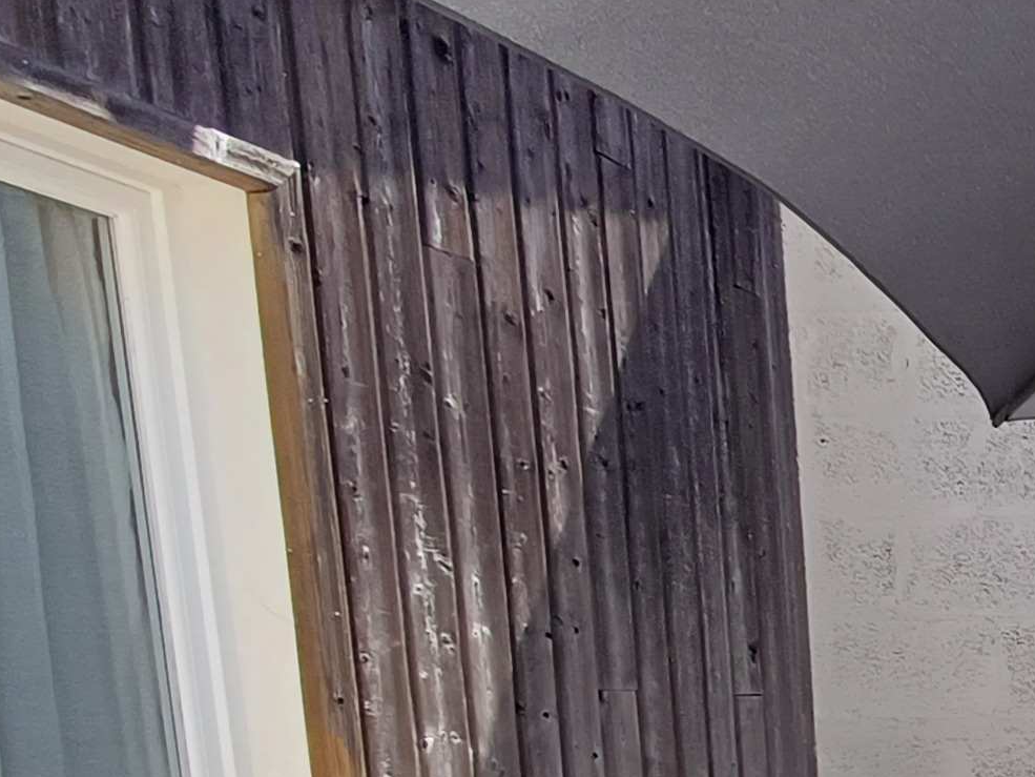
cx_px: 1436
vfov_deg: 24.6
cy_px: 958
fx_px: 1585
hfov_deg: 28.0
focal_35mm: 53
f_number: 2.2
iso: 40
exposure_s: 1/414
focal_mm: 1.64
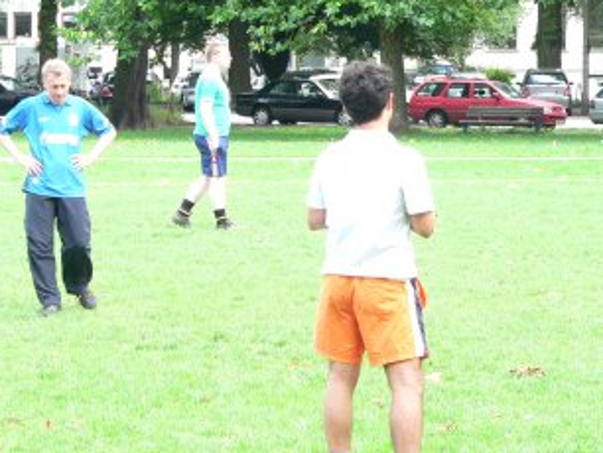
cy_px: 171
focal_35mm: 163
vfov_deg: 9.1
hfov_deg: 12.1
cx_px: 193
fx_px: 2842
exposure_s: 1/200
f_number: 4
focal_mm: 18.5
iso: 400
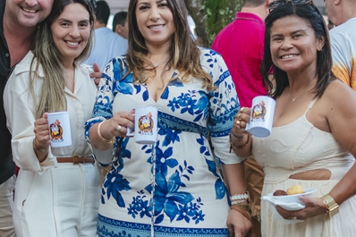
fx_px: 968
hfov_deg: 20.7
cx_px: 106
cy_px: 118
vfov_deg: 14.0
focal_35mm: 98
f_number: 2.8
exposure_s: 1/2500
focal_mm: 35
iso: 2500
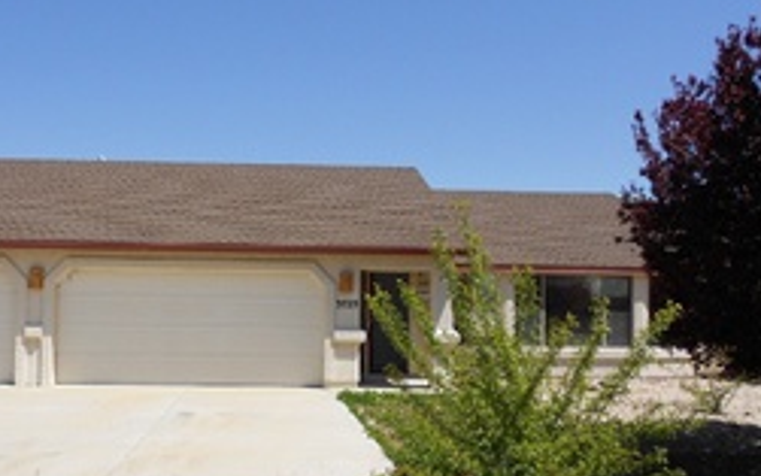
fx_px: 788
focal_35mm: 38
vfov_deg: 33.5
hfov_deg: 51.1
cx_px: 297
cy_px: 273
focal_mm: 4.6
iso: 80
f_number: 3.2
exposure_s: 1/1250
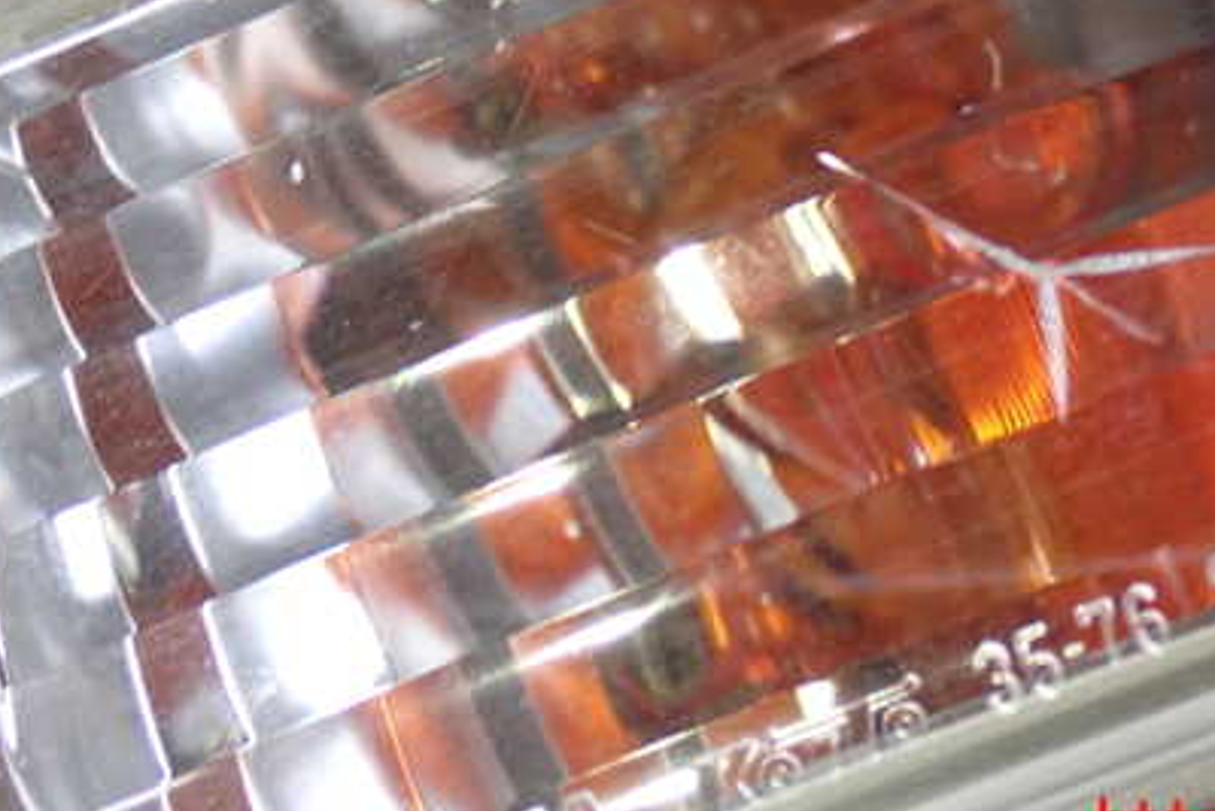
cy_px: 182
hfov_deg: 25.7
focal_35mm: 78
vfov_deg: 17.4
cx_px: 872
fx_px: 2633
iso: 800
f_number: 3.2
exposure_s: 1/30
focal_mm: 9.01
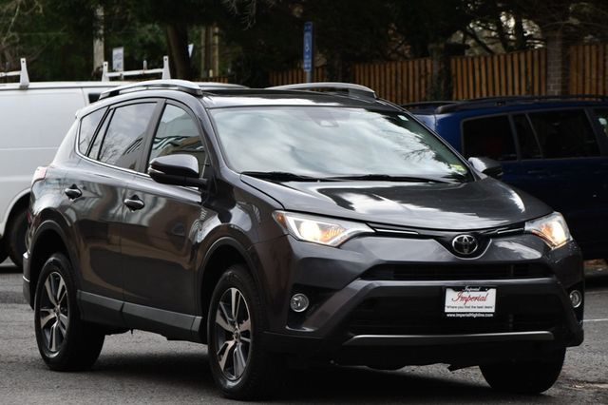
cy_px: 202
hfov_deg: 13.4
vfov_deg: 9.0
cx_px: 304
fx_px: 2583
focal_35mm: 153
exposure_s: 1/250
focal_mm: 102
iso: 200
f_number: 5.6
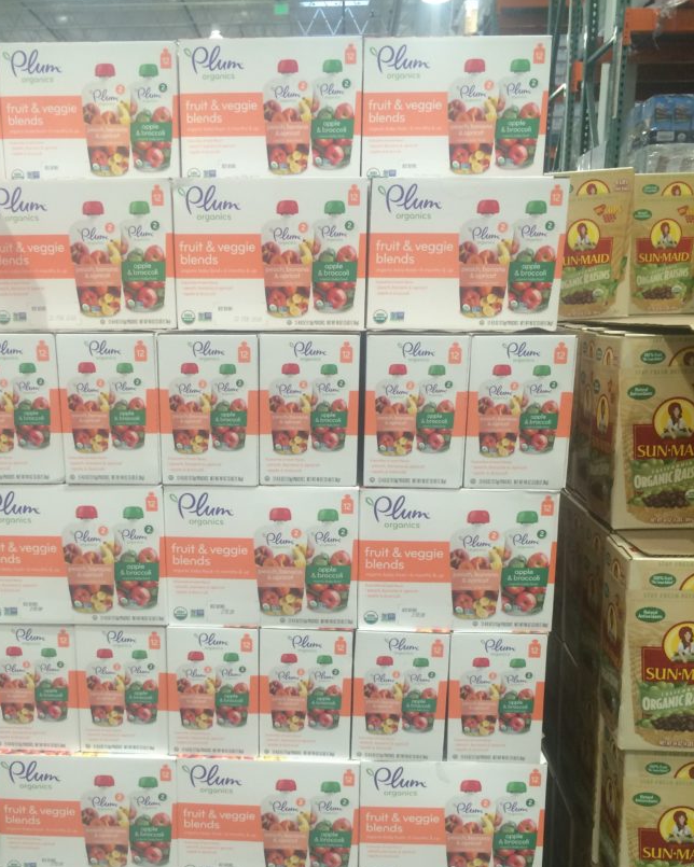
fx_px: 924
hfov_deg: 41.0
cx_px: 281
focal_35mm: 36
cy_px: 546
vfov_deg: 49.7
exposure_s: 1/30
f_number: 2.2
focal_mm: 4.15
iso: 64
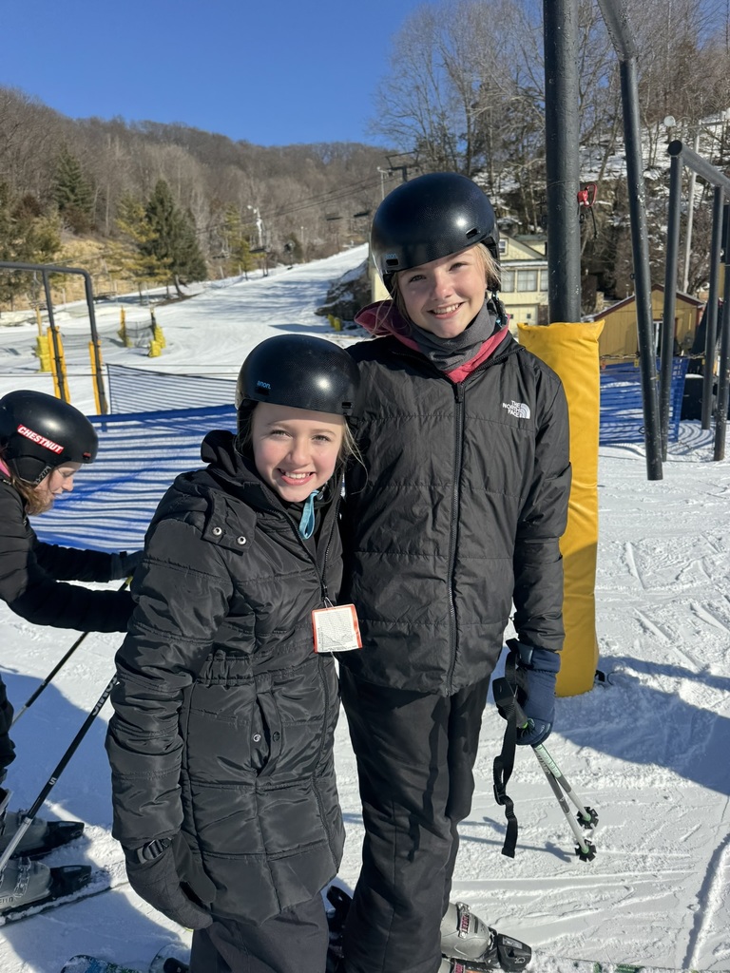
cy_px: 486
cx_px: 365
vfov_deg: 71.6
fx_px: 675
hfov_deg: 56.8
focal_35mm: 24
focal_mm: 6.76
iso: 80
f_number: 1.78
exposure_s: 1/6410
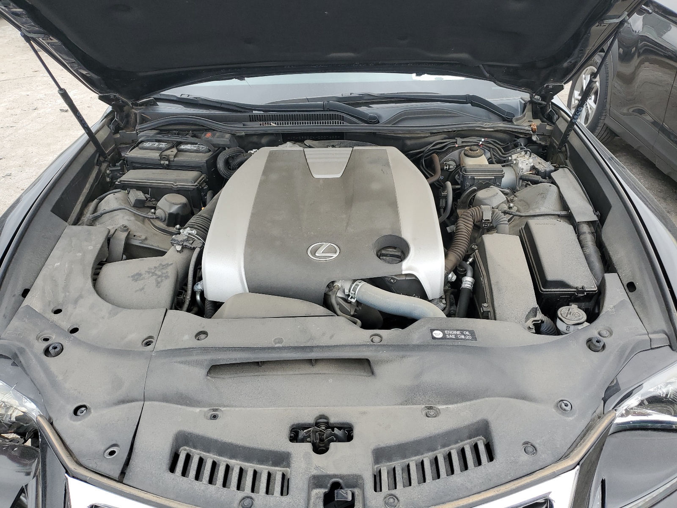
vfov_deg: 53.1
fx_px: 508
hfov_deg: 67.3
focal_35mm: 26
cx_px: 338
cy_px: 254
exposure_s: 1/333
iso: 50
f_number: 1.5
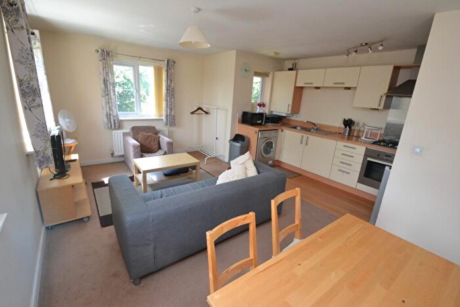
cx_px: 230
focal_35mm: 15
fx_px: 192
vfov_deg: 77.4
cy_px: 154
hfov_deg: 100.4
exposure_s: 1/125
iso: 1600
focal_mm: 10
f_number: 8
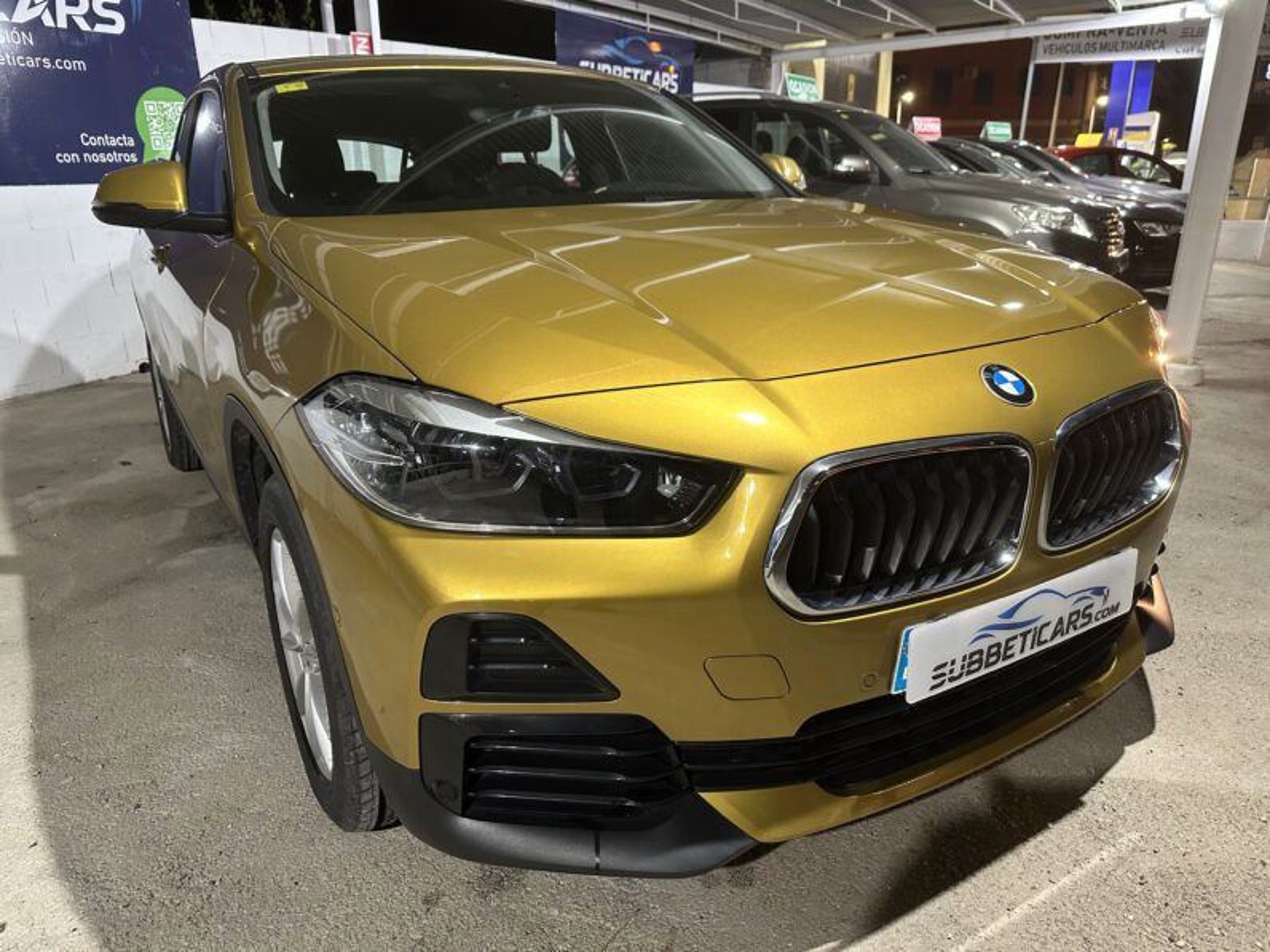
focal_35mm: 24
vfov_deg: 56.8
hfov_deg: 71.6
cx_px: 635
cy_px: 476
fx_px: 881
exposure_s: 1/50
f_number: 1.78
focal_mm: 6.86
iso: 500
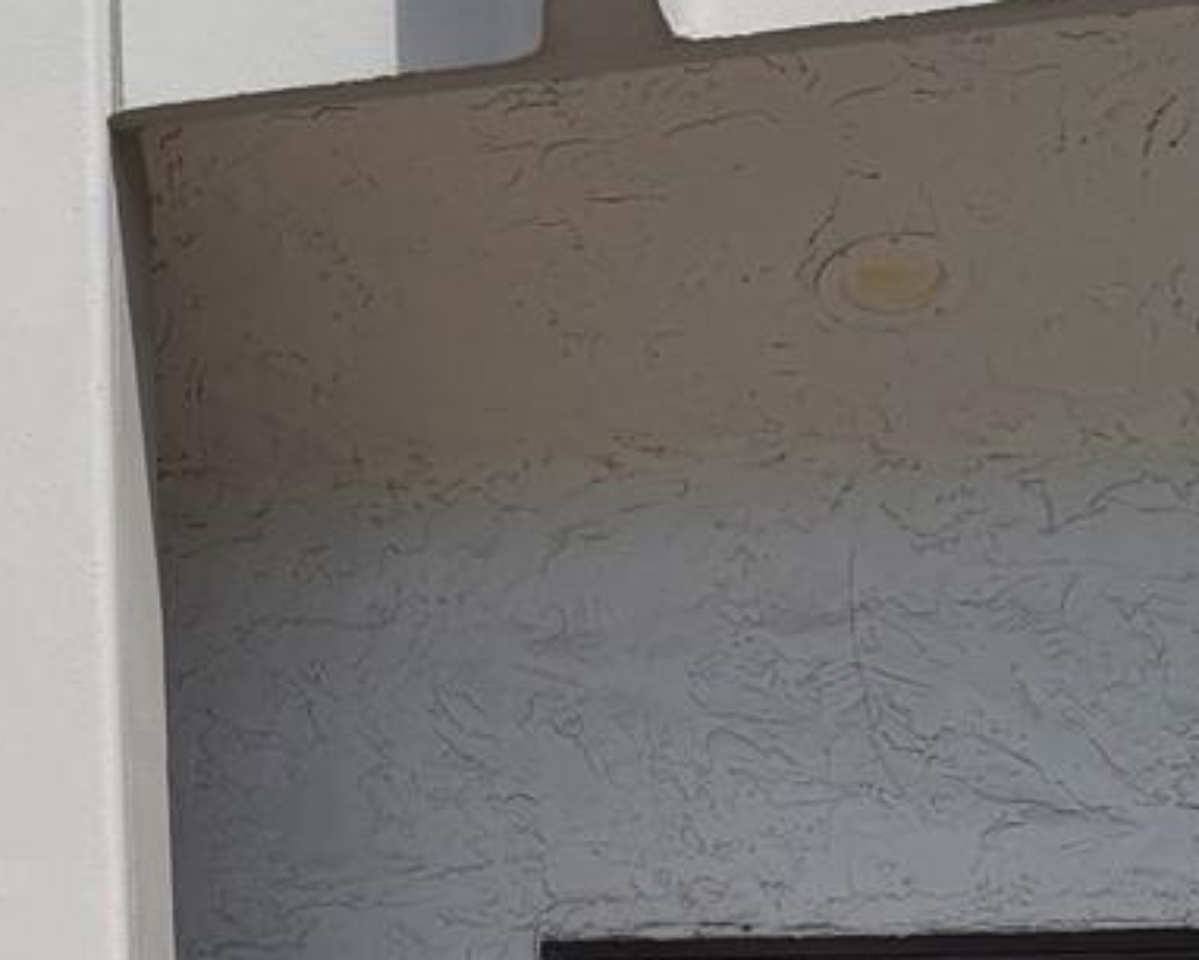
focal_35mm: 98
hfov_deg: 16.9
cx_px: -822
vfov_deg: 15.7
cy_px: 609
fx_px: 3479
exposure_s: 1/4167
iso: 80
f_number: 1.78
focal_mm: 6.76
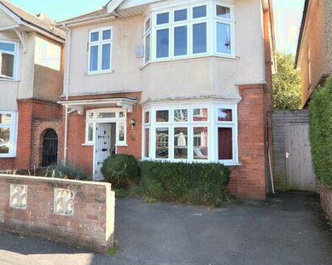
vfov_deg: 51.6
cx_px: 160
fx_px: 274
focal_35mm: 28
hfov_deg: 62.5
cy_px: 113
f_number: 5.6
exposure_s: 1/125
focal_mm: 11
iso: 160
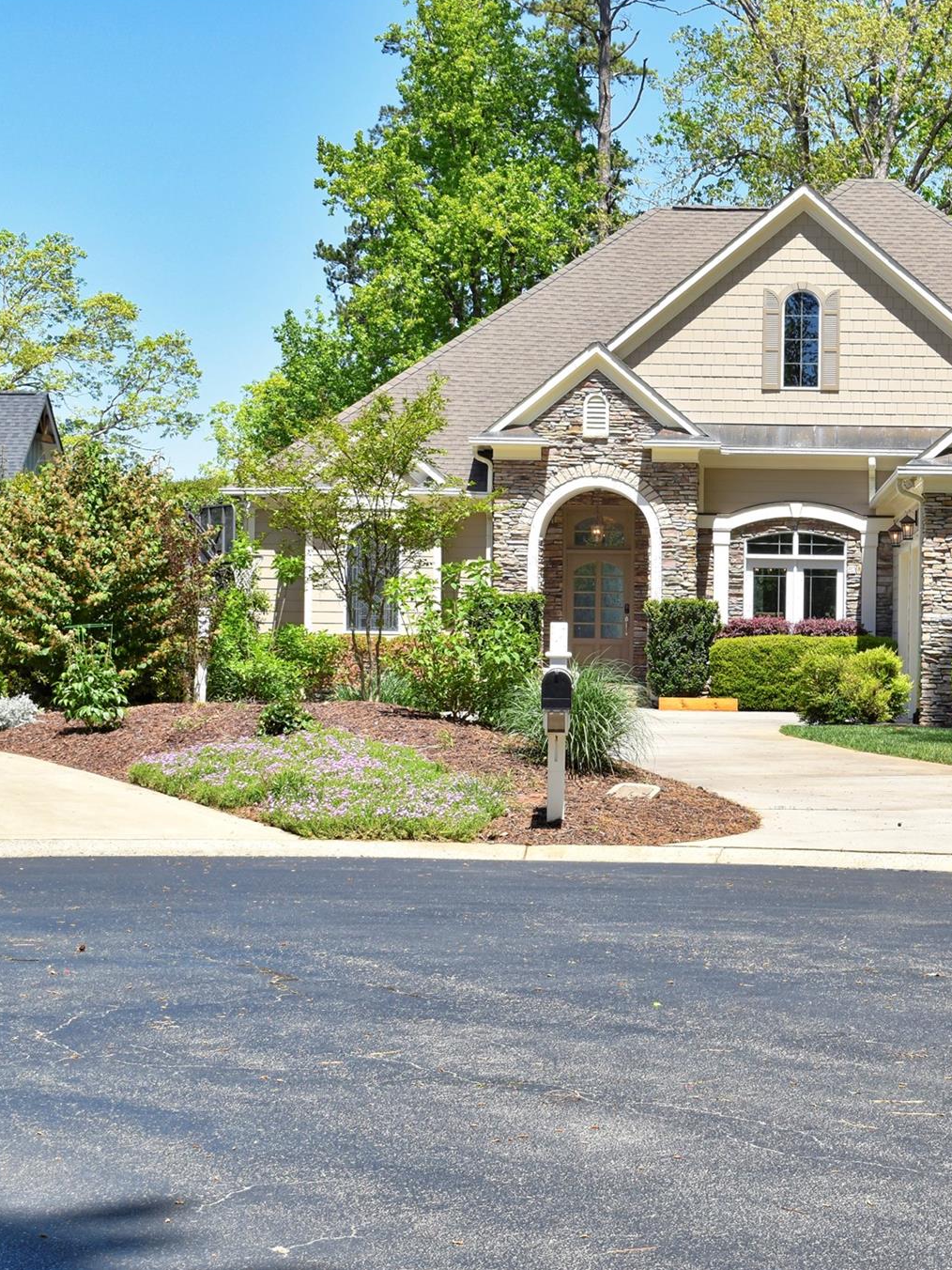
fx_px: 3044
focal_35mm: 83
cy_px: 632
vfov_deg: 23.6
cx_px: 823
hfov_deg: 17.6
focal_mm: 38
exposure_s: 1/320
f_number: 9
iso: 200
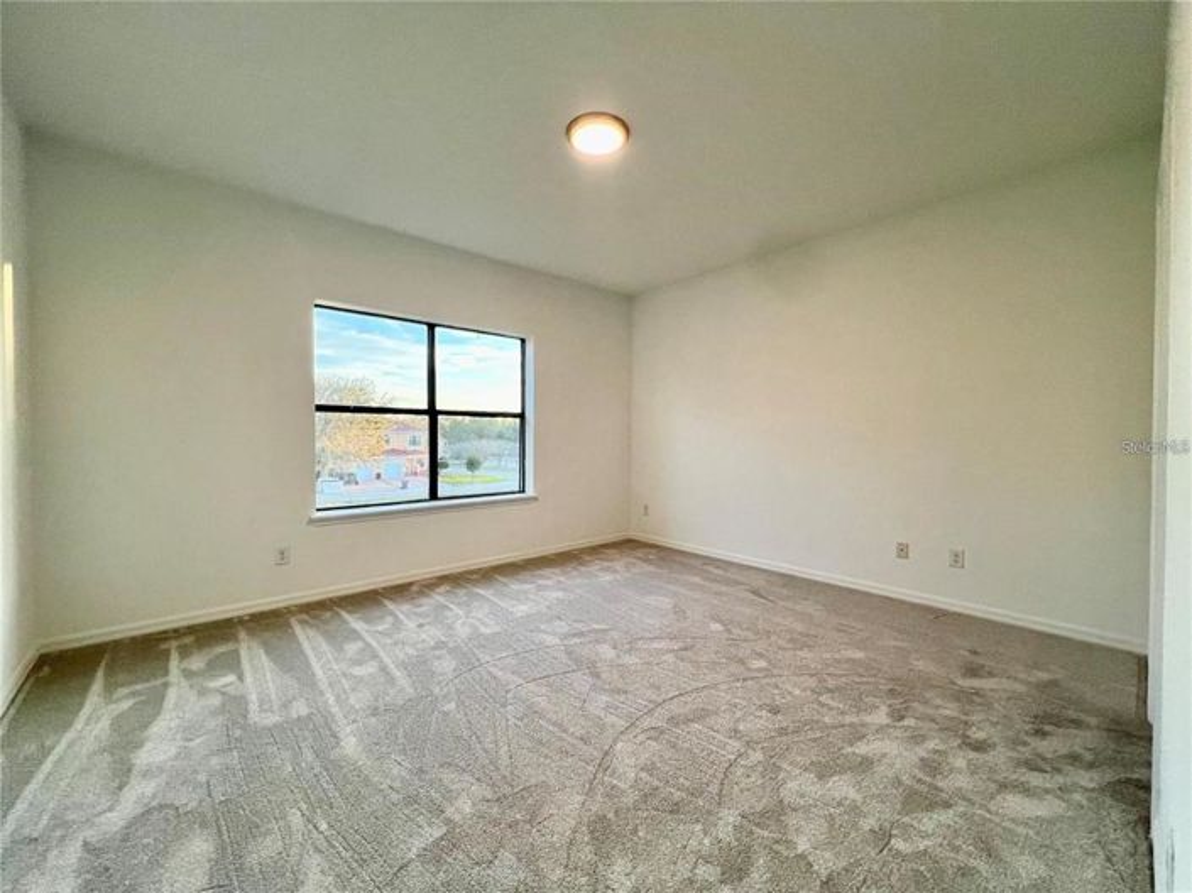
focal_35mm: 13
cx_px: 596
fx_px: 447
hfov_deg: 106.2
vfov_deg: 89.9
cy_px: 446
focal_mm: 1.57
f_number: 1.8
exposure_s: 1/120
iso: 125
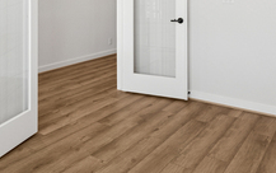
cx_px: 104
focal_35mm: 42
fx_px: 316
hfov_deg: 46.8
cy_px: -8
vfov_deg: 28.3
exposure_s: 1/13
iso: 100
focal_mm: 14
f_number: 8
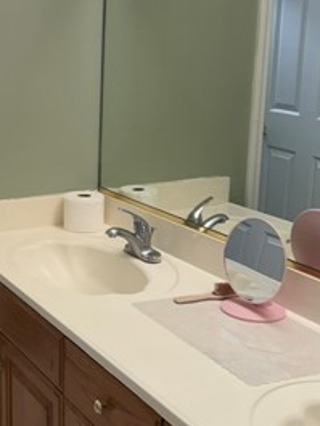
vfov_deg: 33.2
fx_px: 714
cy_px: 211
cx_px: -26
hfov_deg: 23.8
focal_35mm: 58
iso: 200
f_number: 1.78
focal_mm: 6.76
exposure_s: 1/60
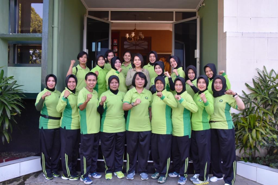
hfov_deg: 67.4
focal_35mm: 27
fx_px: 209
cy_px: 92
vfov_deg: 47.9
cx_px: 139
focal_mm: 18
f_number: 7.1
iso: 800
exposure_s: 1/200
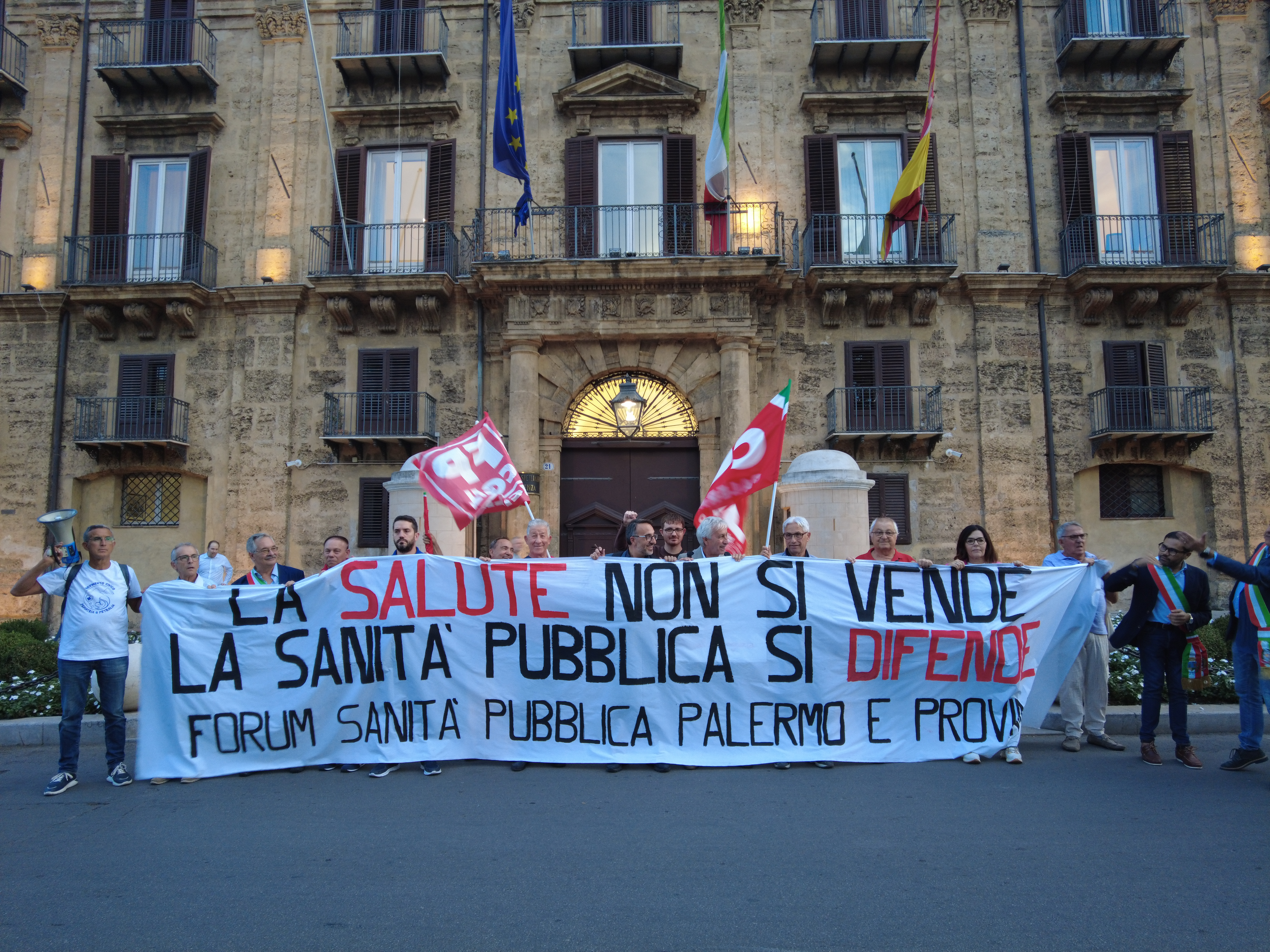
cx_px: 635
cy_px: 476
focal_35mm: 20
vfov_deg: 66.0
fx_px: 734
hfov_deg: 81.7
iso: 100
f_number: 1.8
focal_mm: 4.4
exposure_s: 1/15
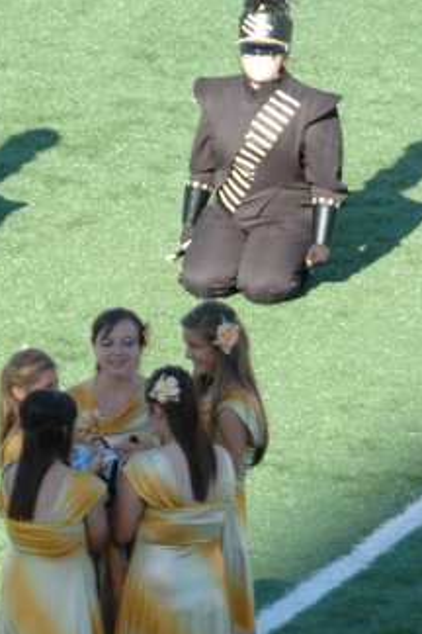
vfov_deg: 2.1
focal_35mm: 972
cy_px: 519
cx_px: 112
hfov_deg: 1.4
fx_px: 17090
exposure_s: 1/250
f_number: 5.6
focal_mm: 350
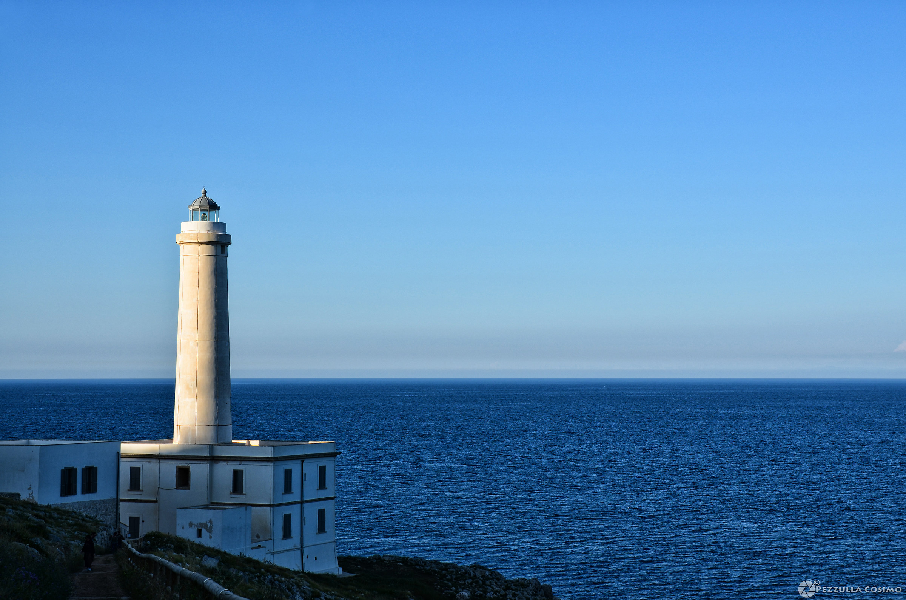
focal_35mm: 63
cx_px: 453
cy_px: 300
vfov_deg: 21.5
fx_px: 1582
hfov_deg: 32.0
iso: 100
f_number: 9
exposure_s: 1/320
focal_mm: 42
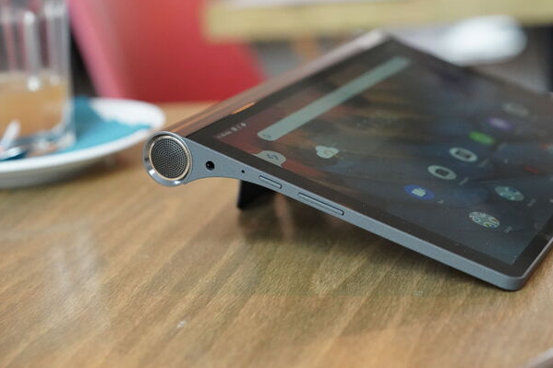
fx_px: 1167
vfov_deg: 17.9
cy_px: 169
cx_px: 330
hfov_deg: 26.6
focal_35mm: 76
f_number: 4
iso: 8000
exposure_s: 1/250
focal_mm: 55
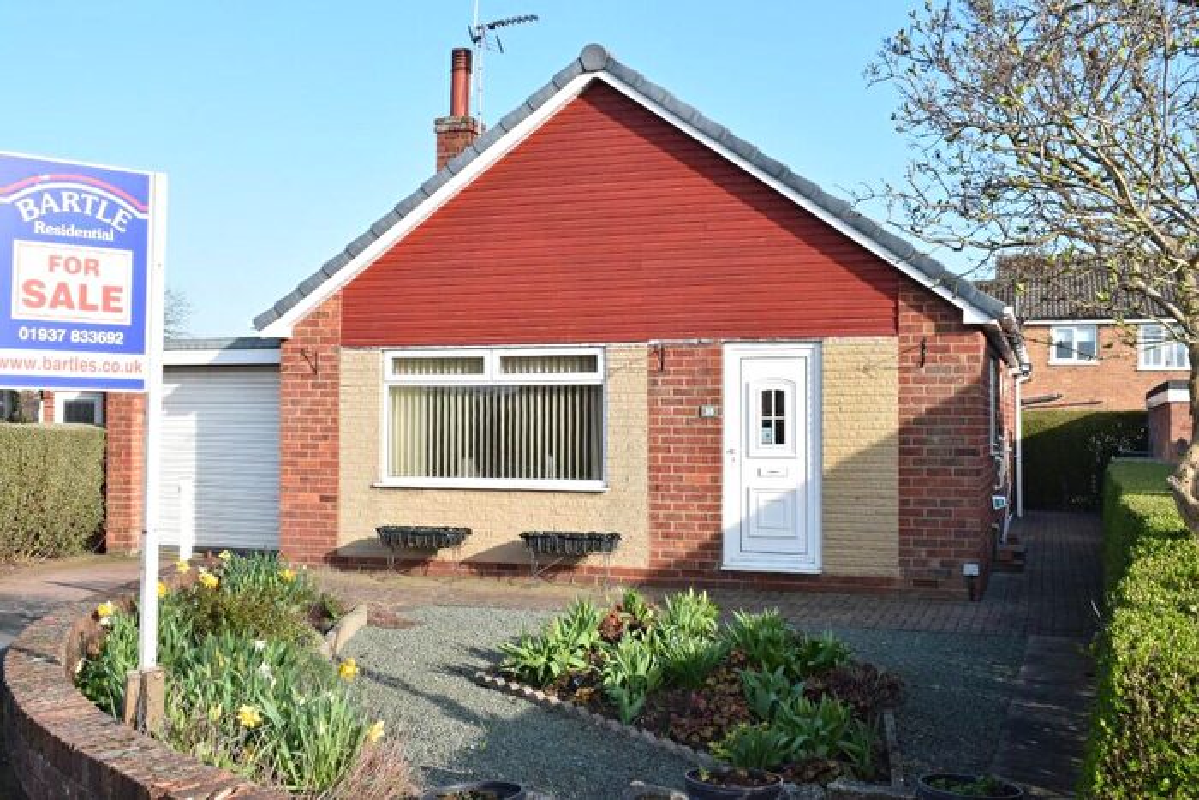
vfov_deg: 34.2
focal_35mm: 39
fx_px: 1299
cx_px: 600
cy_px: 400
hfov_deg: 49.5
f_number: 20
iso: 800
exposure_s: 1/200
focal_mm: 26
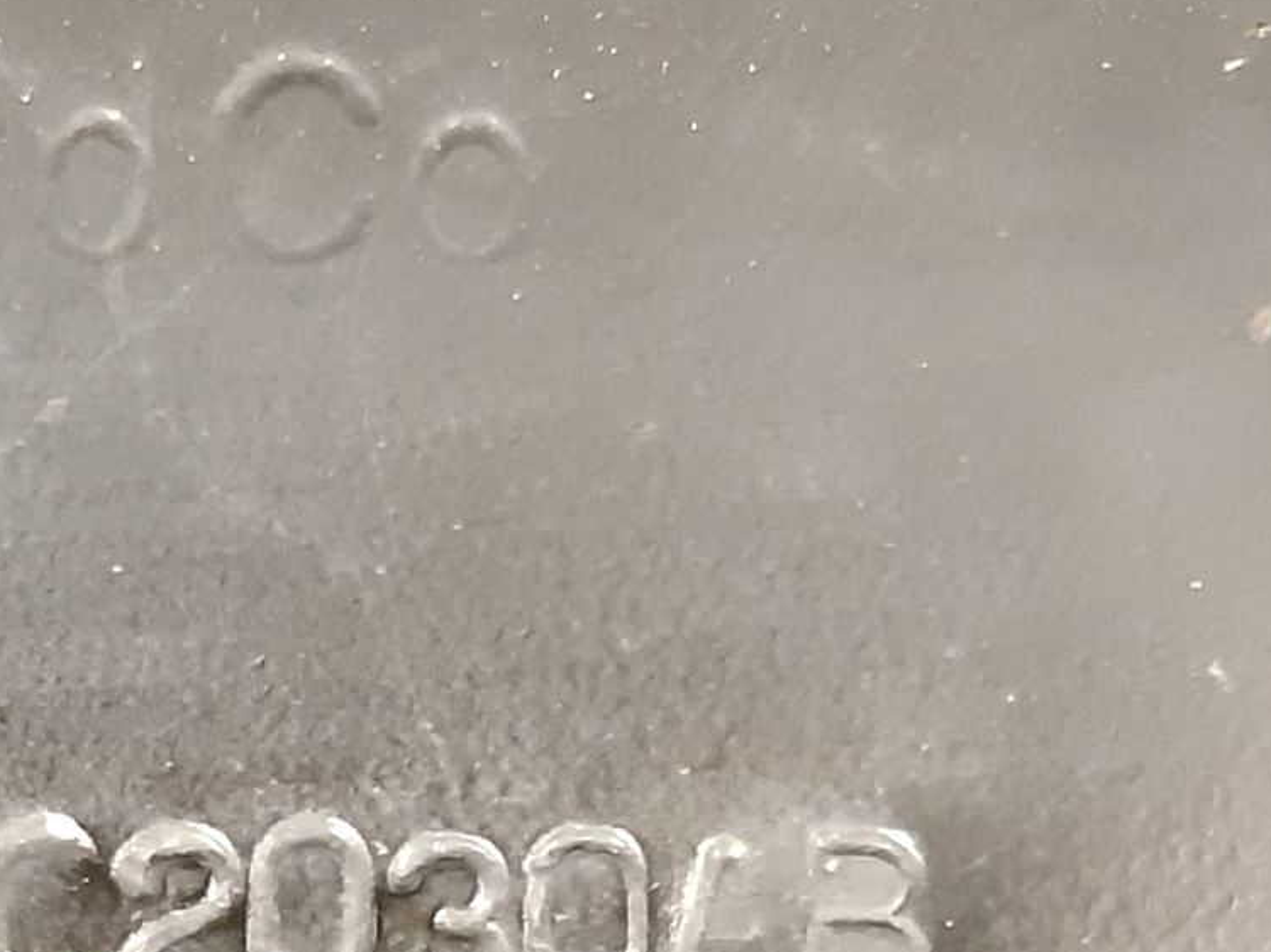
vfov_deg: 20.3
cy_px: 855
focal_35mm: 71
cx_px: 75
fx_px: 2606
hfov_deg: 26.3
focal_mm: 3.93
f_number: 1.7
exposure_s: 1/20
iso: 500
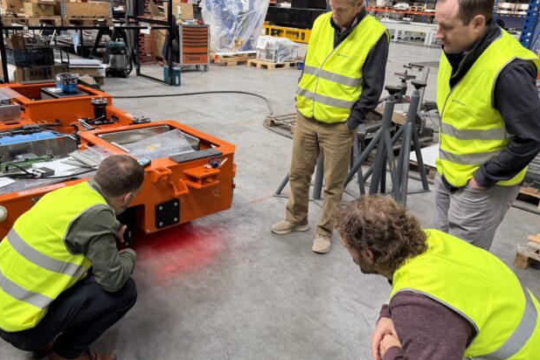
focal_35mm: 31
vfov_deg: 42.3
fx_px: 465
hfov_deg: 60.1
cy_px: 189
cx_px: 235
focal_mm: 6.76
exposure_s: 1/120
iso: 200
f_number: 1.78
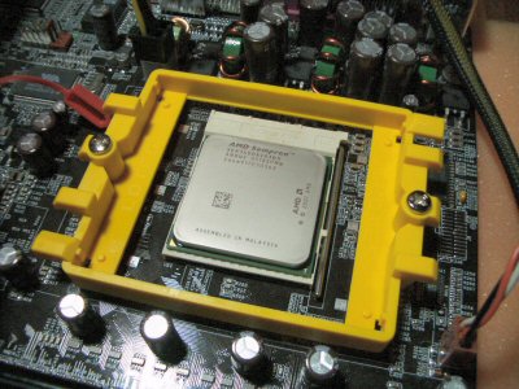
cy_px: 194
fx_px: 525
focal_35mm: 35
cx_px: 260
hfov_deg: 52.6
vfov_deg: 40.7
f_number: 2.6
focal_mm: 5.8
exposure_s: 1/125
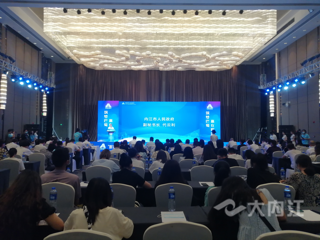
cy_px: 120
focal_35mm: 27
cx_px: 160
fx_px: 250
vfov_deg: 51.4
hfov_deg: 65.3
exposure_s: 1/100
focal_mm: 3.88
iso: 250
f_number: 1.8
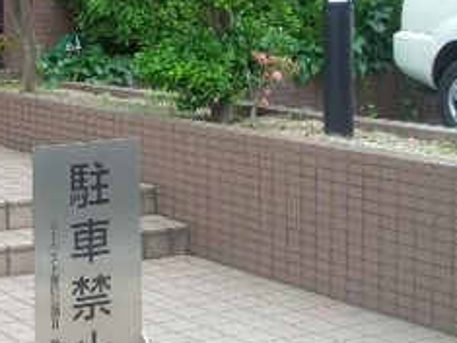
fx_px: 1214
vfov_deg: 15.6
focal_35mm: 92
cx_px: -35
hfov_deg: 20.4
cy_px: -33
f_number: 4
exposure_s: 1/80
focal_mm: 4.8
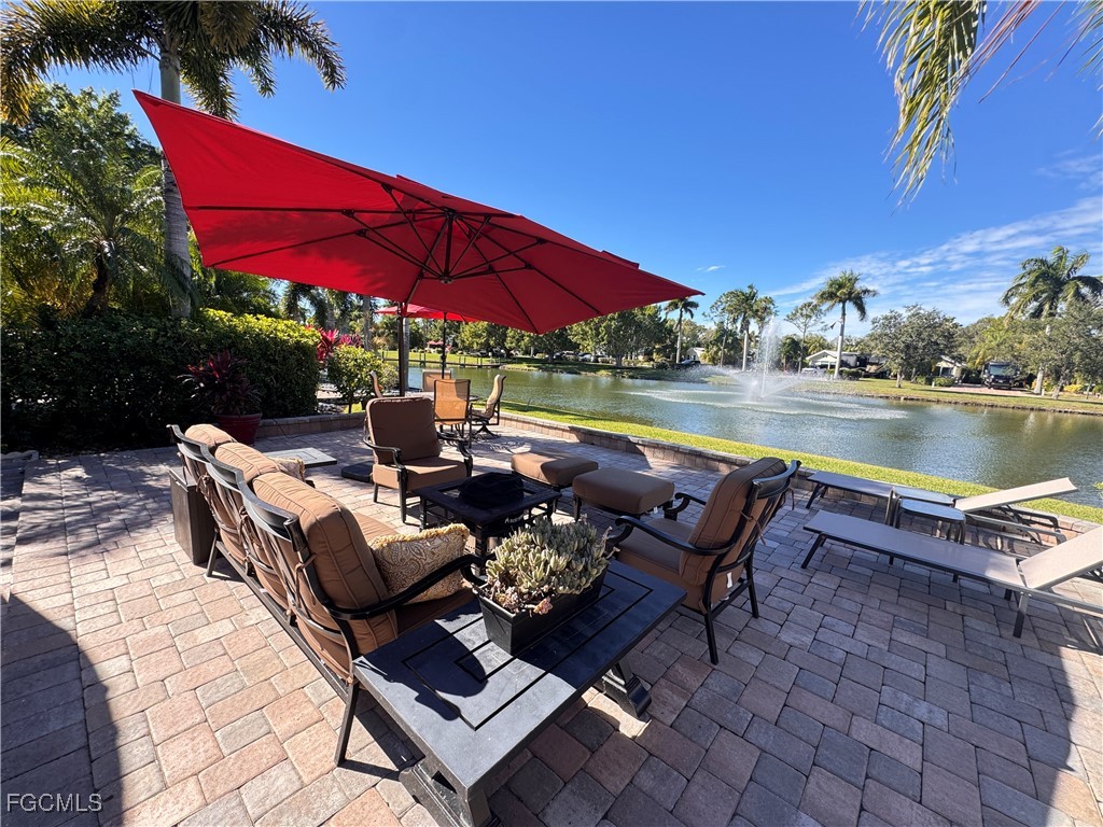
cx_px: 552
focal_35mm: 14
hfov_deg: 102.1
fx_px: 446
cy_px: 414
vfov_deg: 85.7
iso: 40
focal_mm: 2.22
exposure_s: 1/641
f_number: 2.2
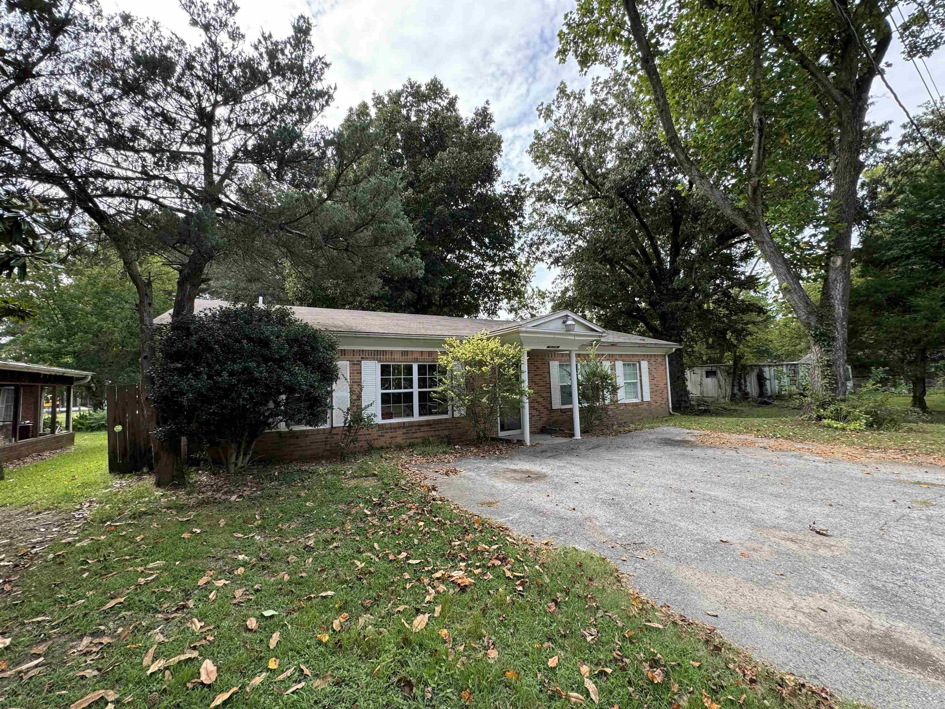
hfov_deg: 102.1
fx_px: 382
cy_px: 354
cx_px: 472
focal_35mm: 14
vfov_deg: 85.7
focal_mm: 2.22
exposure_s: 1/222
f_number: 2.2
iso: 40
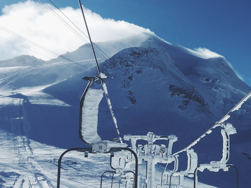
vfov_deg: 23.3
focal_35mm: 63
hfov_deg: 29.0
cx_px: 243
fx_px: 457
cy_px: 95
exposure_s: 1/5650
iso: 32
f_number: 2.2
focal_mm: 4.15
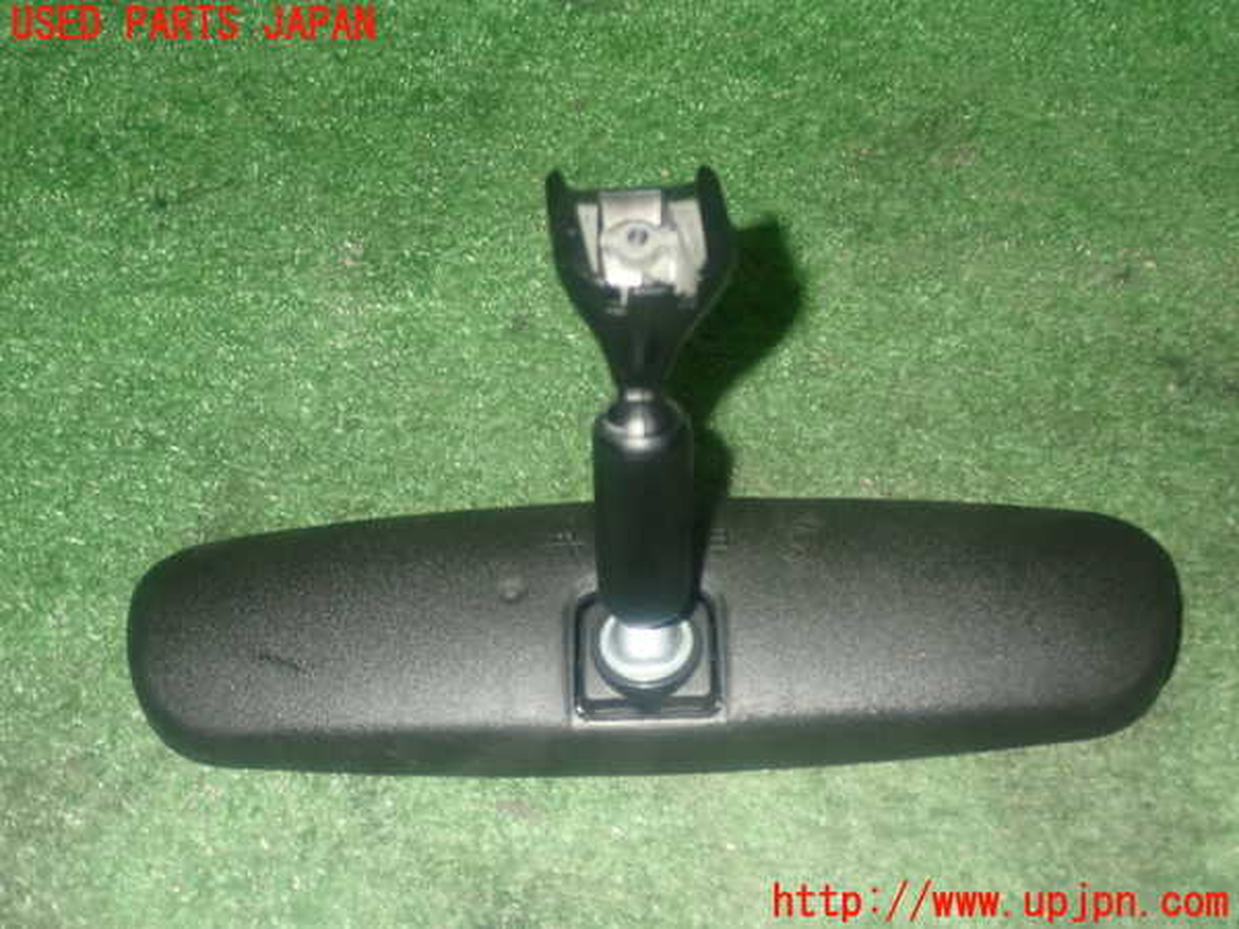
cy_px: 464
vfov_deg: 35.1
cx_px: 620
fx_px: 1468
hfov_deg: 45.8
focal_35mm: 41
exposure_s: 1/40
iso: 800
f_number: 8
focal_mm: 7.31
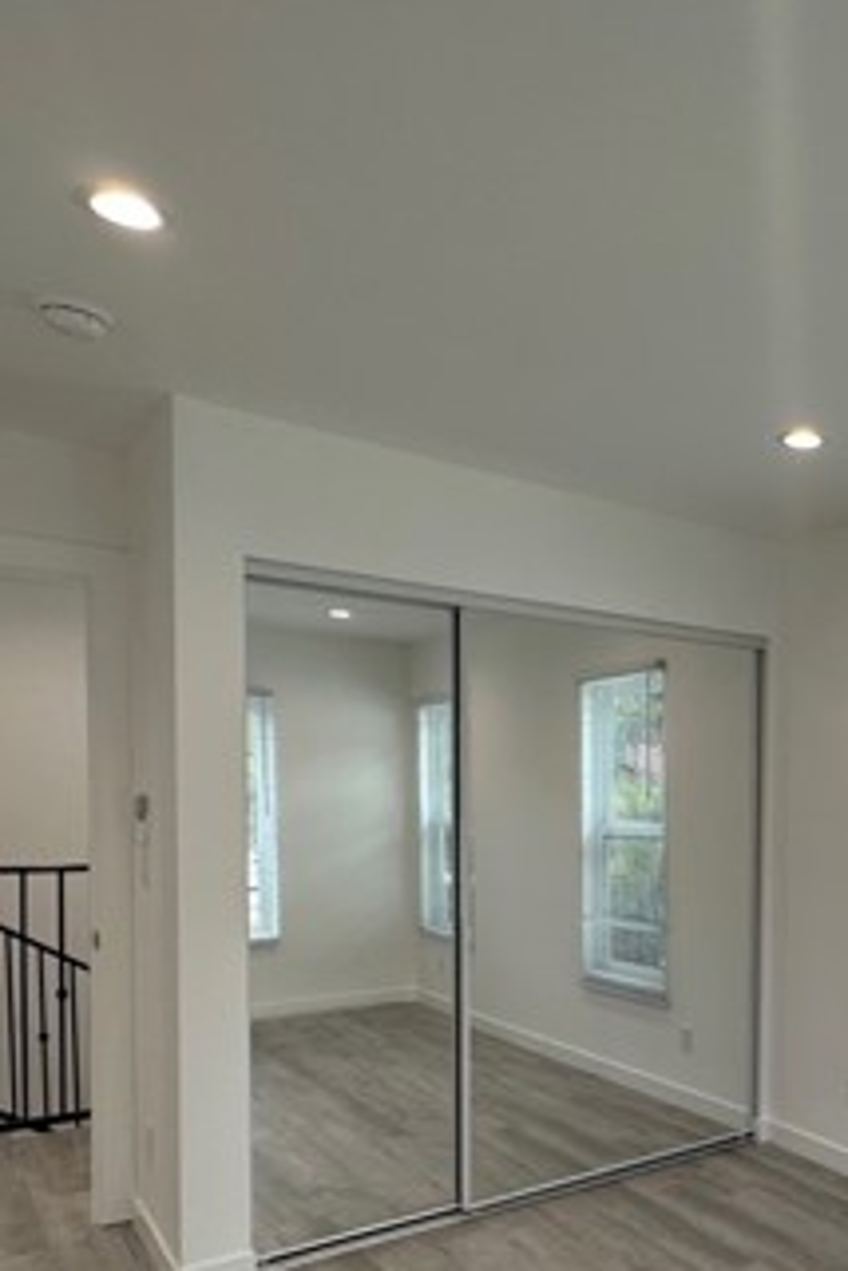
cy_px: 843
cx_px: 824
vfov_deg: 62.2
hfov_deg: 40.1
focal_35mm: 29
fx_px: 1025
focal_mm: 2.22
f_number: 2.2
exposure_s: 1/120
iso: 50
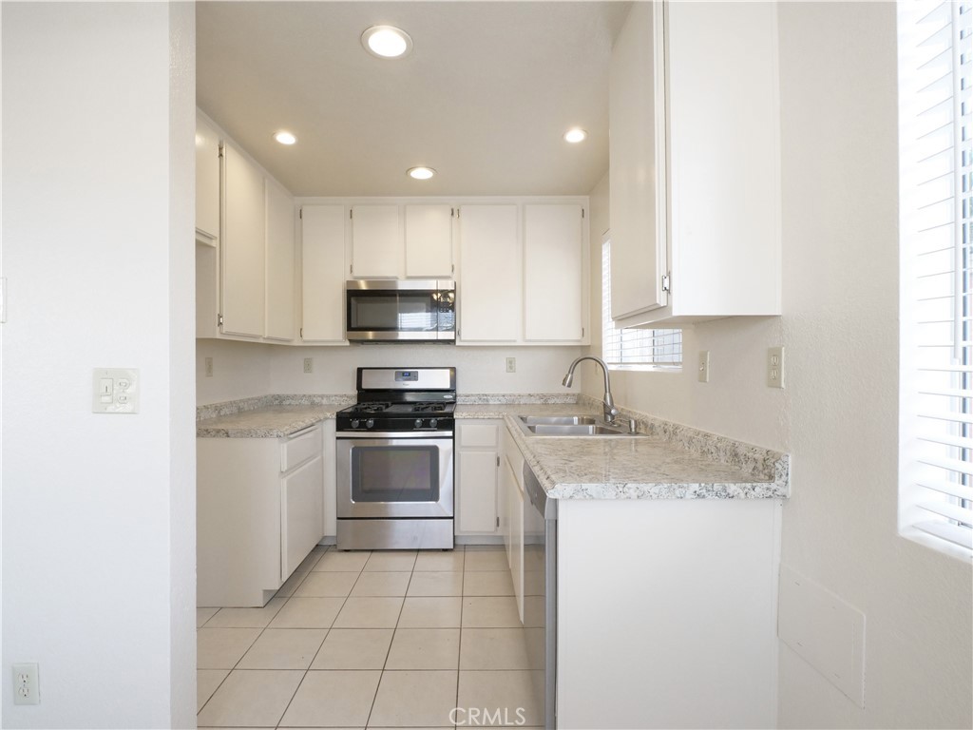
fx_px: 450
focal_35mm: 16
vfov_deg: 78.1
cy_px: 365
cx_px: 486
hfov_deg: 94.5
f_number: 8
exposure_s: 1/100
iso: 2000
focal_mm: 8
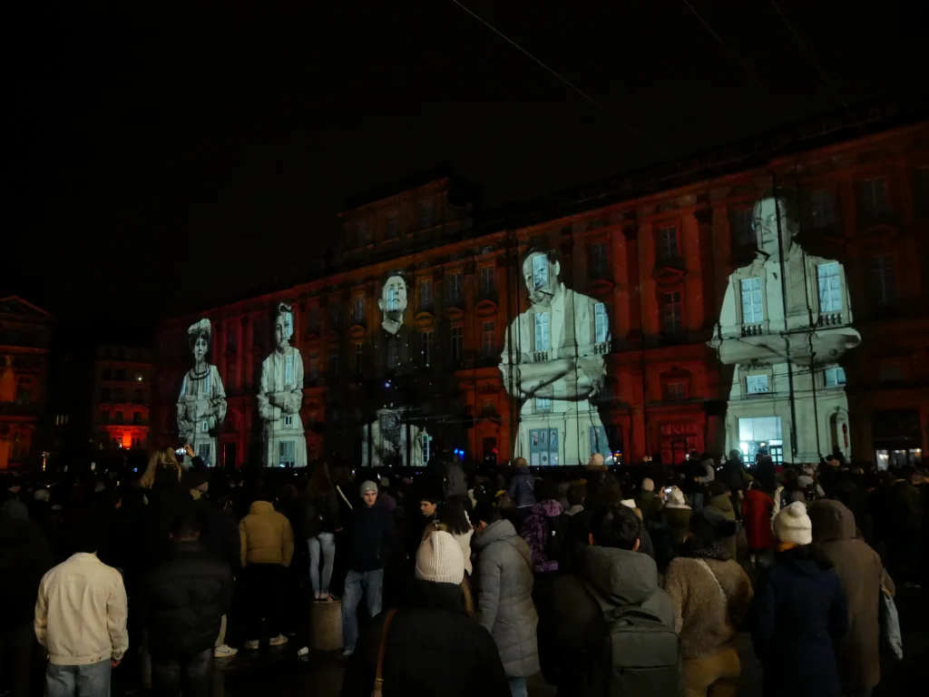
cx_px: 464
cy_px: 348
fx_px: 751
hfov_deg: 63.4
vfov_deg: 49.7
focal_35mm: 28
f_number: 3.5
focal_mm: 14
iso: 3200
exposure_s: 1/60
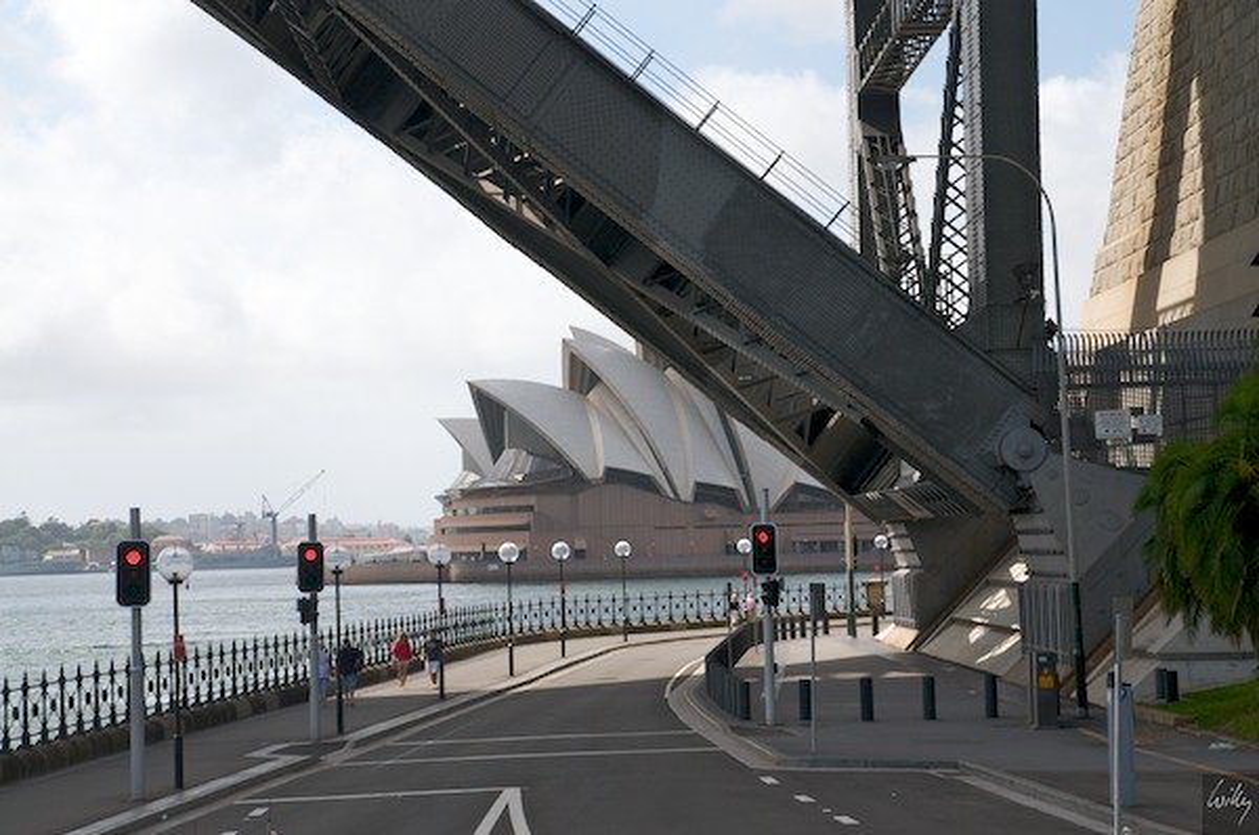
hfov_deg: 24.7
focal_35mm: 82
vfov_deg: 16.5
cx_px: 630
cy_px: 418
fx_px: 2881
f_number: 10
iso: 320
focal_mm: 55
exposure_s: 1/400
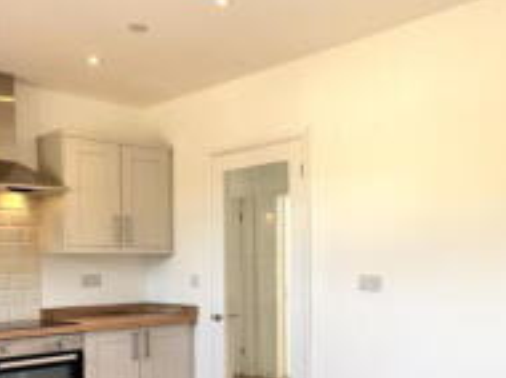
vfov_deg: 32.9
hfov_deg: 43.9
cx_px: 276
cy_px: 278
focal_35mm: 43
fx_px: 628
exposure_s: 1/99
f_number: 2.2
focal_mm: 2.22
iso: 64
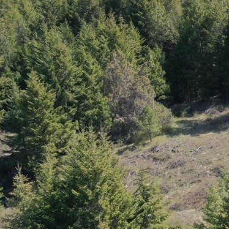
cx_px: 352
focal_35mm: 108
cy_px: 73
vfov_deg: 16.1
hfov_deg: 14.9
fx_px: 808
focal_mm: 10.26
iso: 100
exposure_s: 1/320
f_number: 5.6
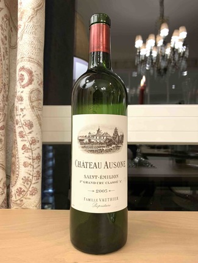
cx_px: 99
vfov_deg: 67.3
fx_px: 198
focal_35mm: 26
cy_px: 132
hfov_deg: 53.1
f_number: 1.8
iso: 200
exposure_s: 1/50
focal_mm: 4.25
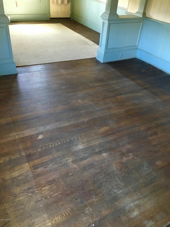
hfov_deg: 48.2
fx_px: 190
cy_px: 114
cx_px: 85
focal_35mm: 29
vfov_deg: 61.7
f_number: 2.2
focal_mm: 4.15
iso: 100
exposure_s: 1/17
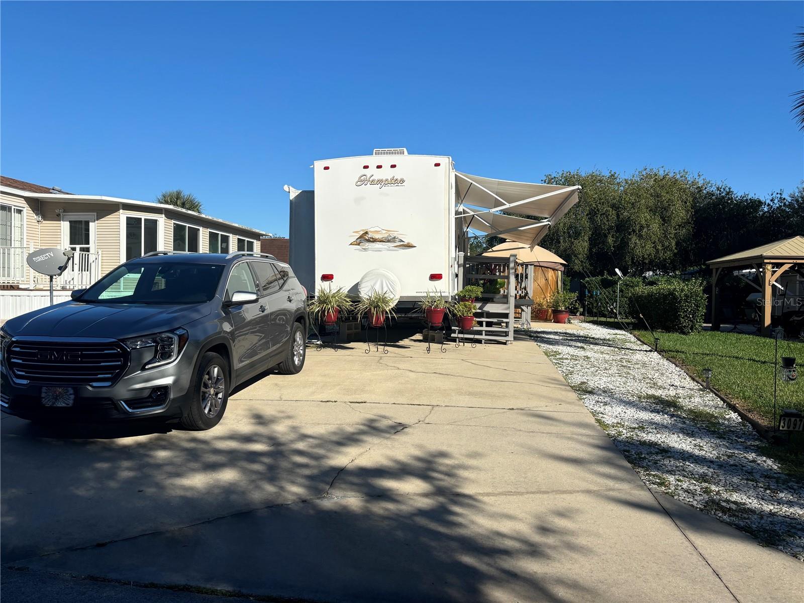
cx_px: 402
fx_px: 604
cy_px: 302
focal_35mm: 26
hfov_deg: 67.3
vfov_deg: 53.1
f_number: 1.6
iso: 50
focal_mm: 5.96
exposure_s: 1/4854
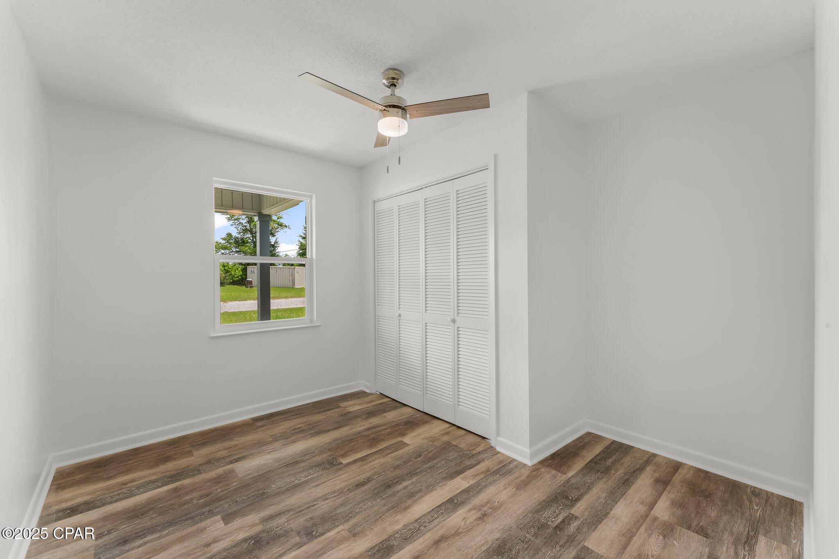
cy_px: 280
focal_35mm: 15
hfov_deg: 101.9
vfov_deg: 78.8
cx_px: 420
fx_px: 340
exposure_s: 1/15
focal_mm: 14.6
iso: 400
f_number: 8
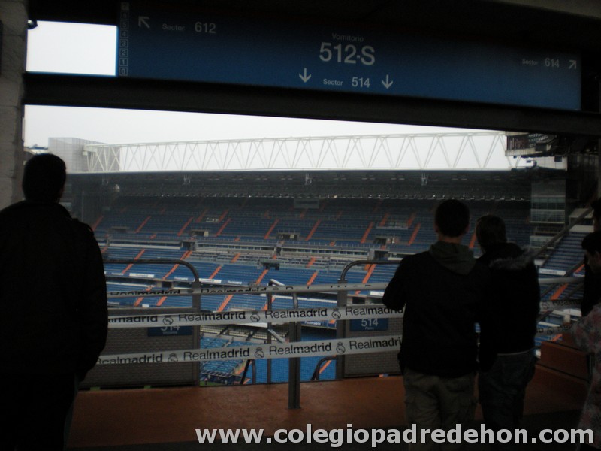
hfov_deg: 49.0
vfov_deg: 37.7
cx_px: 300
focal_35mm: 38
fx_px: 660
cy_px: 226
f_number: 3.1
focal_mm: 6.3
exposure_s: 1/51.6
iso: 200
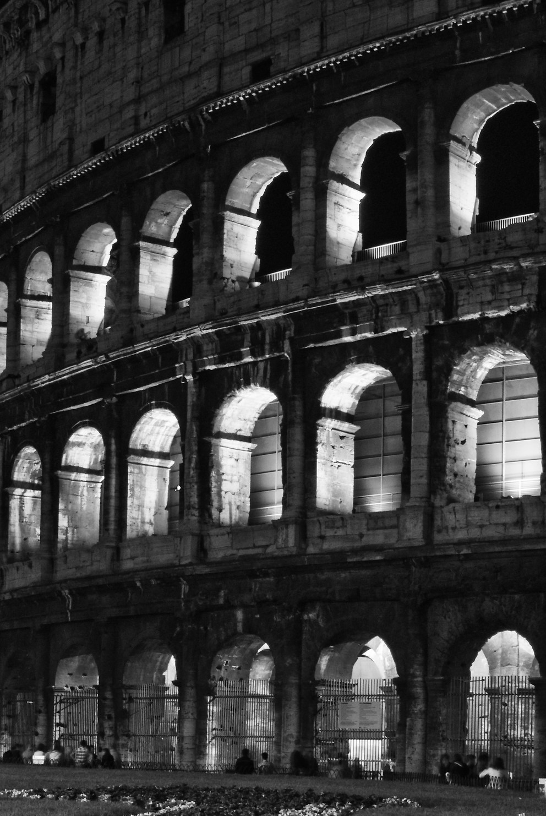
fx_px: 1543
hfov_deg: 20.0
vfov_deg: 29.0
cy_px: 644
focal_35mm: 68
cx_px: 165
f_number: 22
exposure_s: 30
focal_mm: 28
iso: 200
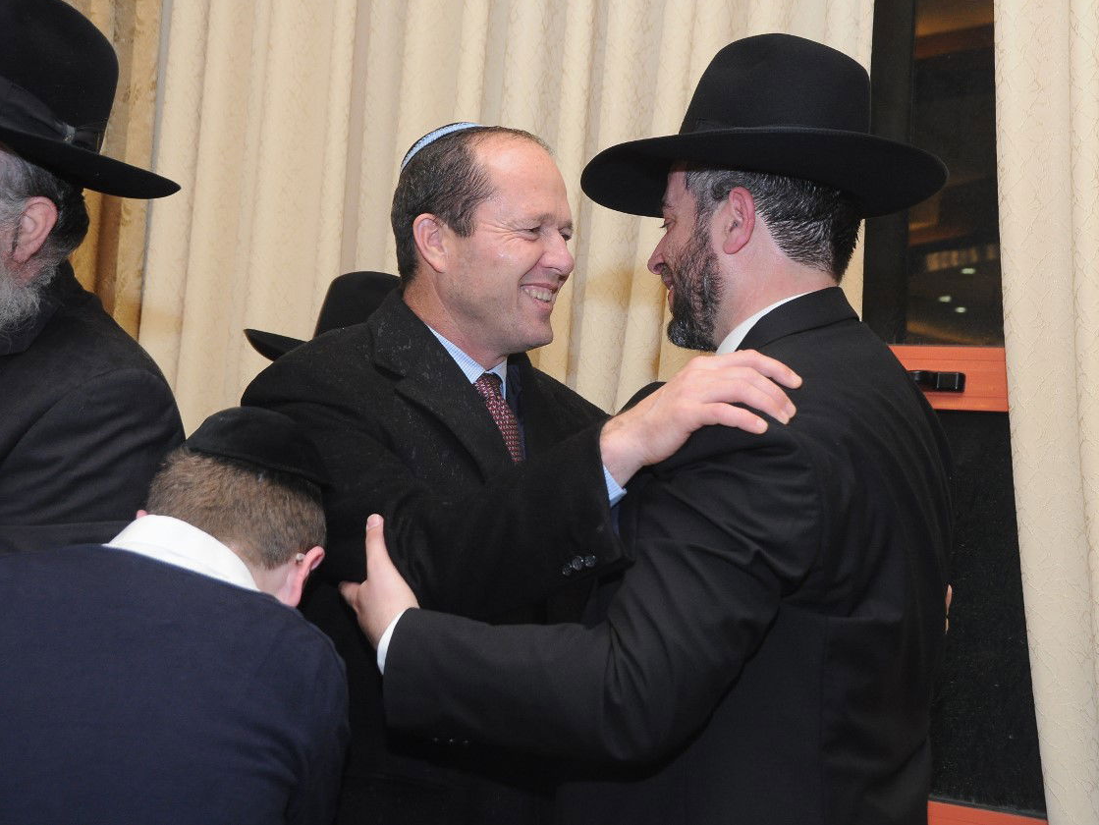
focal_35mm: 56
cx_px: 580
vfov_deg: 26.1
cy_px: 409
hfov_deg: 34.3
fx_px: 1778
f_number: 6.3
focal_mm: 34
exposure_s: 1/60
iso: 800
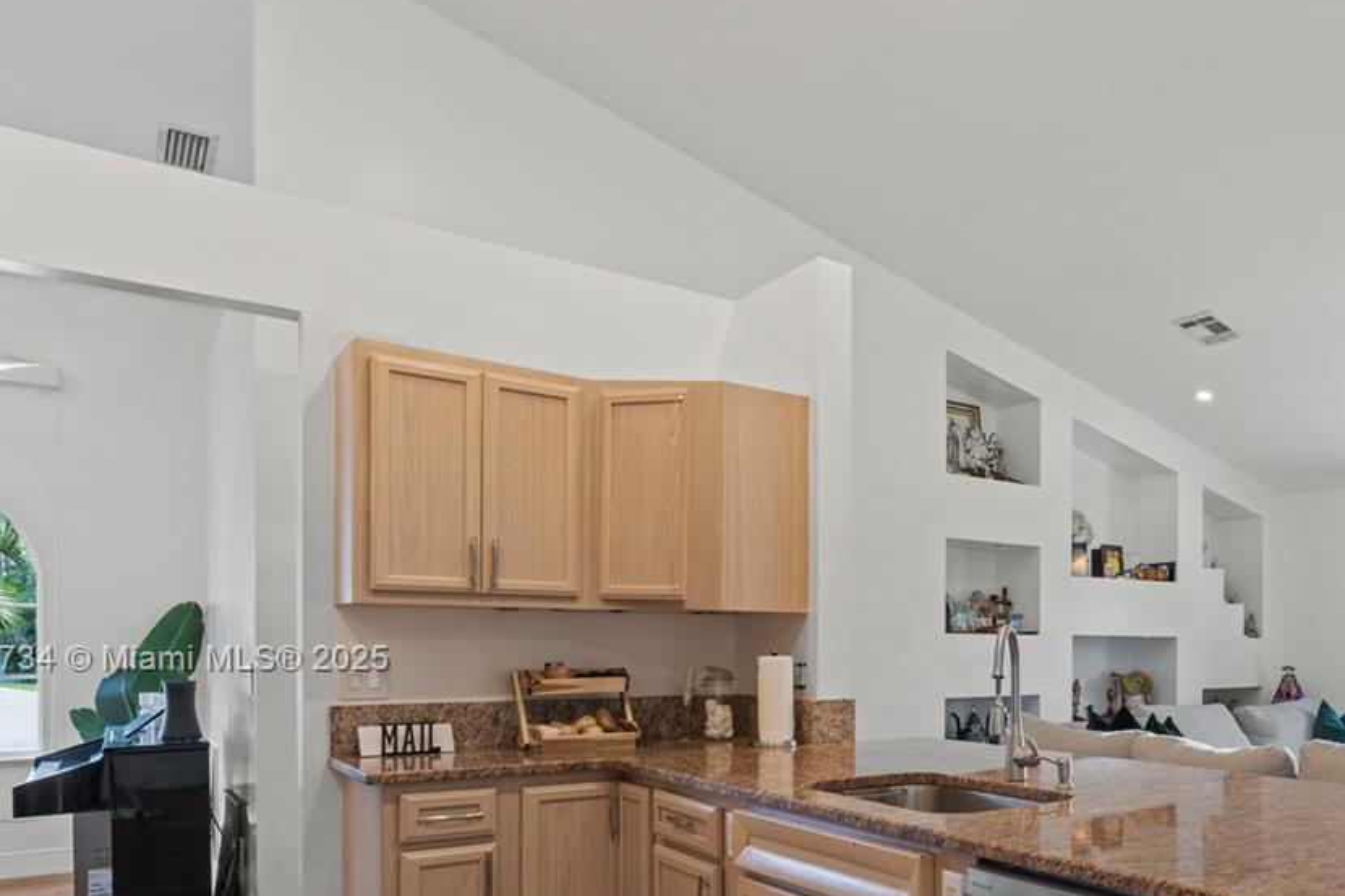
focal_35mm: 27
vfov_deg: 46.4
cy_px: 661
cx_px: 1167
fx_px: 1008
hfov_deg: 59.2
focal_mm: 14
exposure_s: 1/1.25
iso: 100
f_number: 8
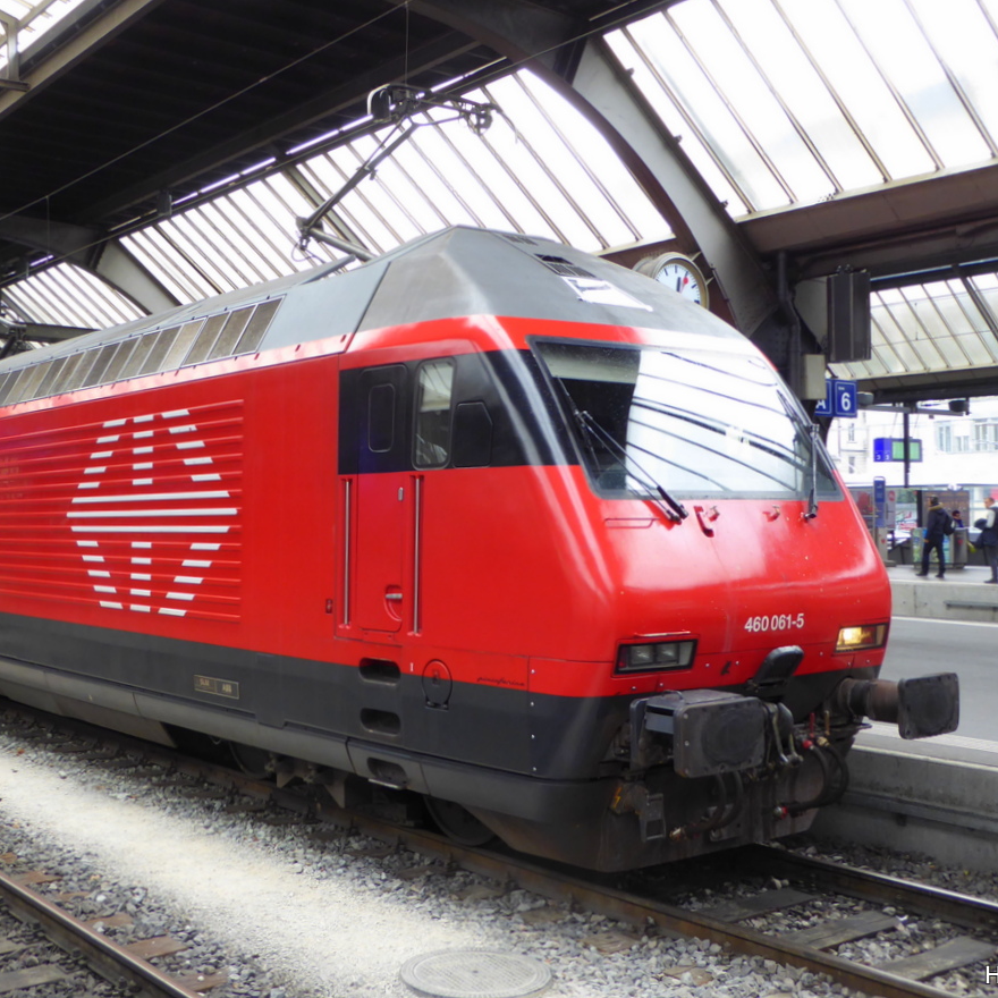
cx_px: 382
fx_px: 1337
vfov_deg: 40.9
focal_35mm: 41
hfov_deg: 40.7
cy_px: 507
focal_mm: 5.8
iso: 125
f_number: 3.6
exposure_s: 1/60
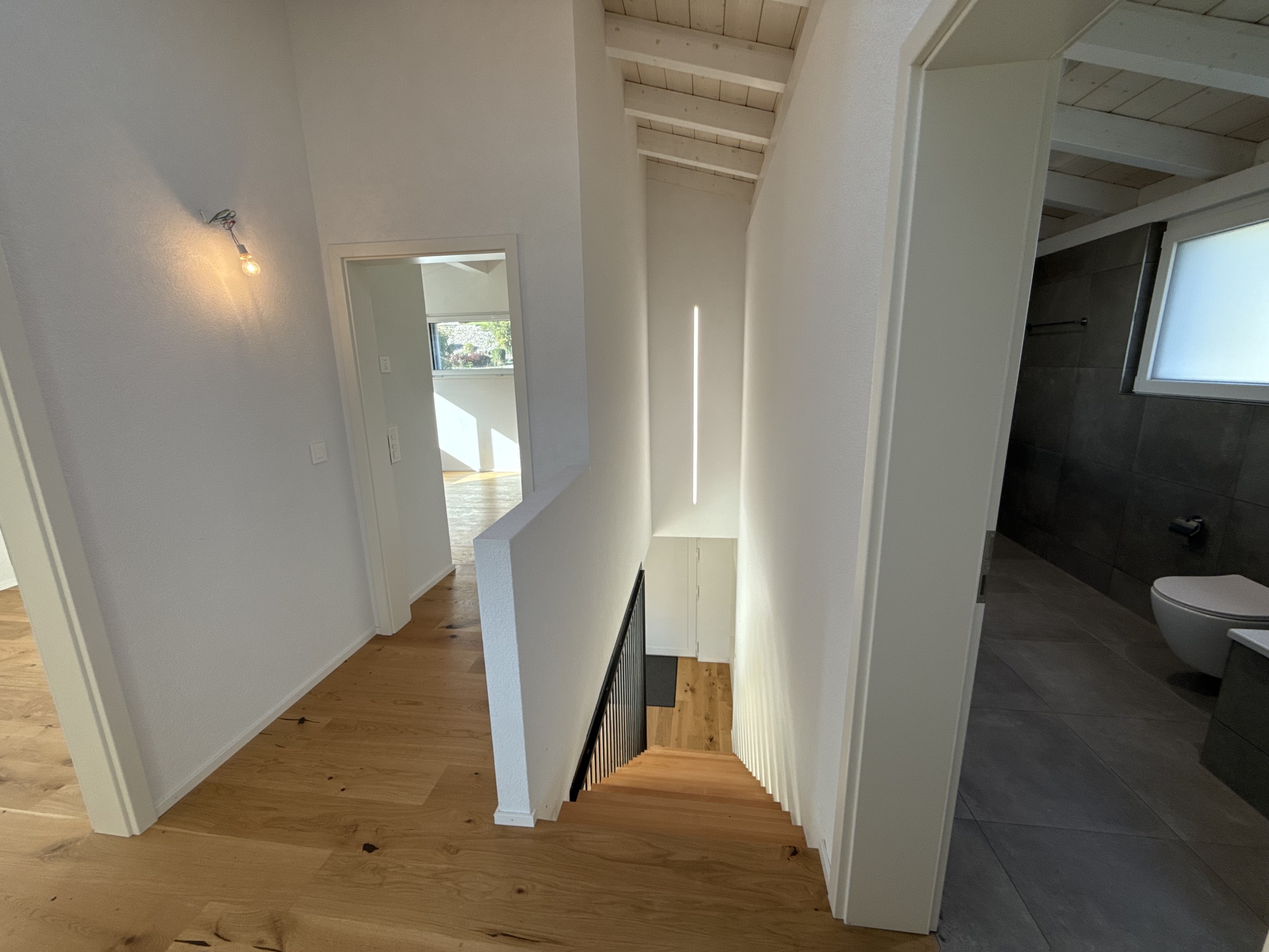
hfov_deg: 102.1
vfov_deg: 85.7
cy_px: 476
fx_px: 513
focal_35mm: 14
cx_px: 634
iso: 64
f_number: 2.2
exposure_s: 1/160
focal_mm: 2.22
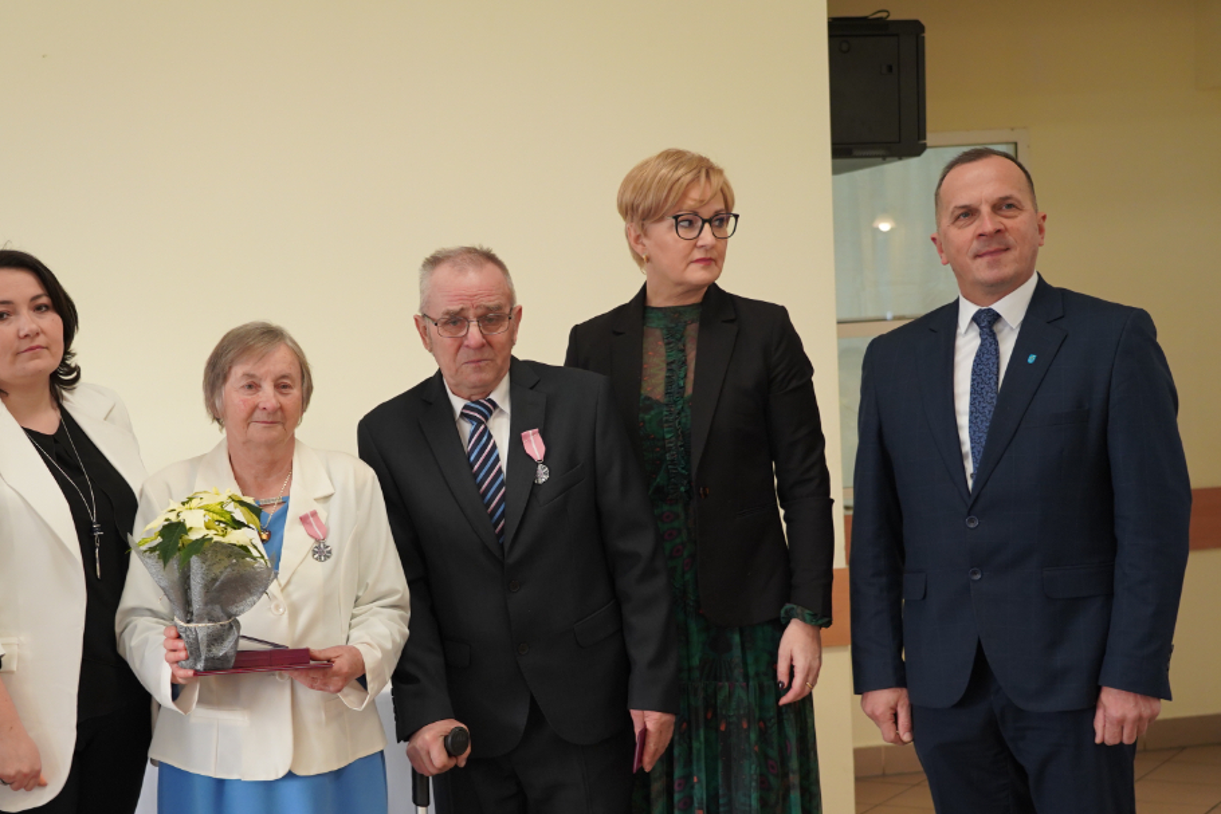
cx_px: 408
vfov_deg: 22.5
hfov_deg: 33.1
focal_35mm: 60
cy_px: 572
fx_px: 2035
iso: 1250
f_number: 4
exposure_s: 1/160
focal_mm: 42
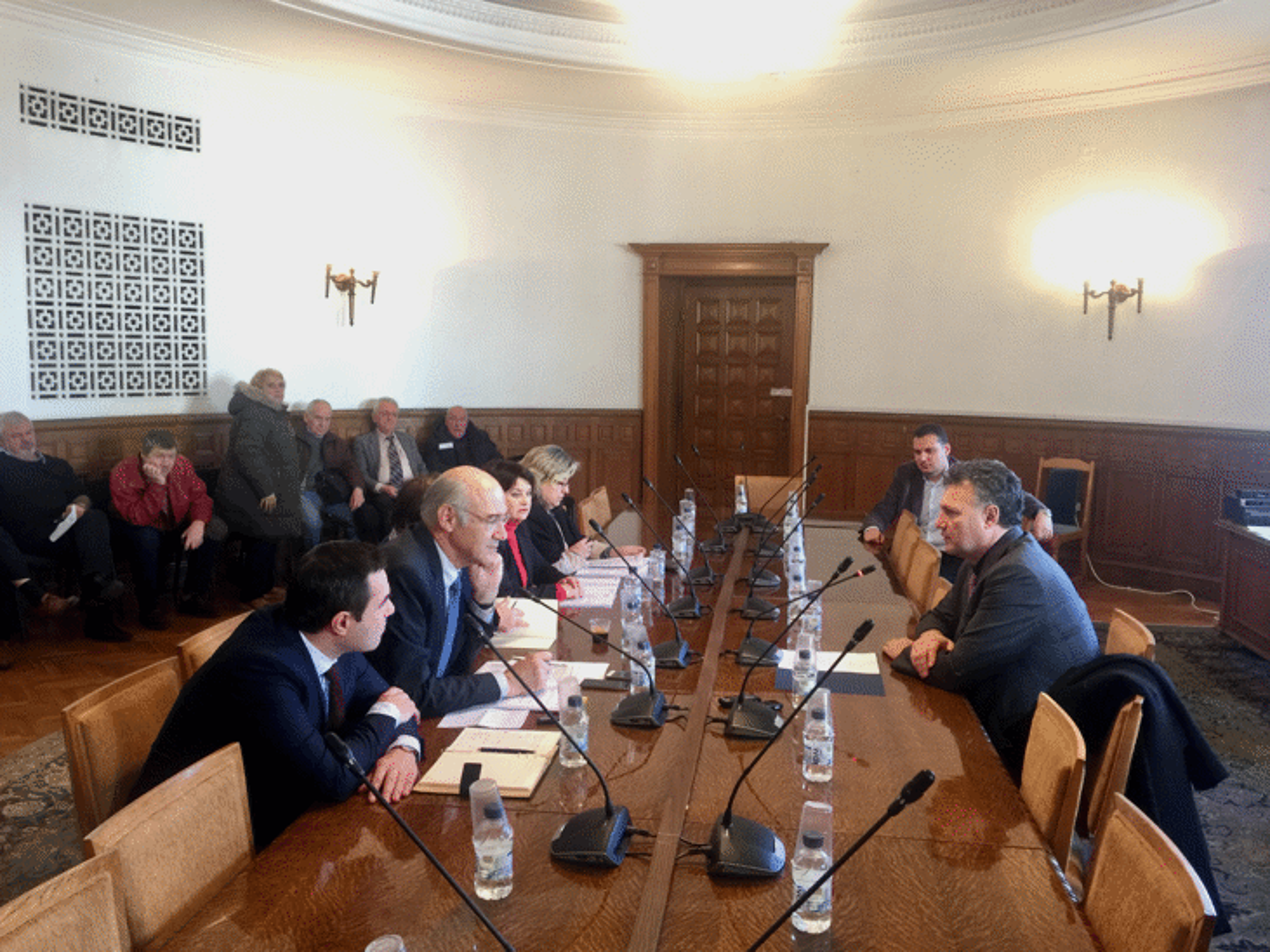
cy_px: 476
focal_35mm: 29
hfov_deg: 61.7
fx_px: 1064
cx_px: 635
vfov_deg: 48.2
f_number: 2.2
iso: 80
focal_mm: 4.15
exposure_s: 1/17
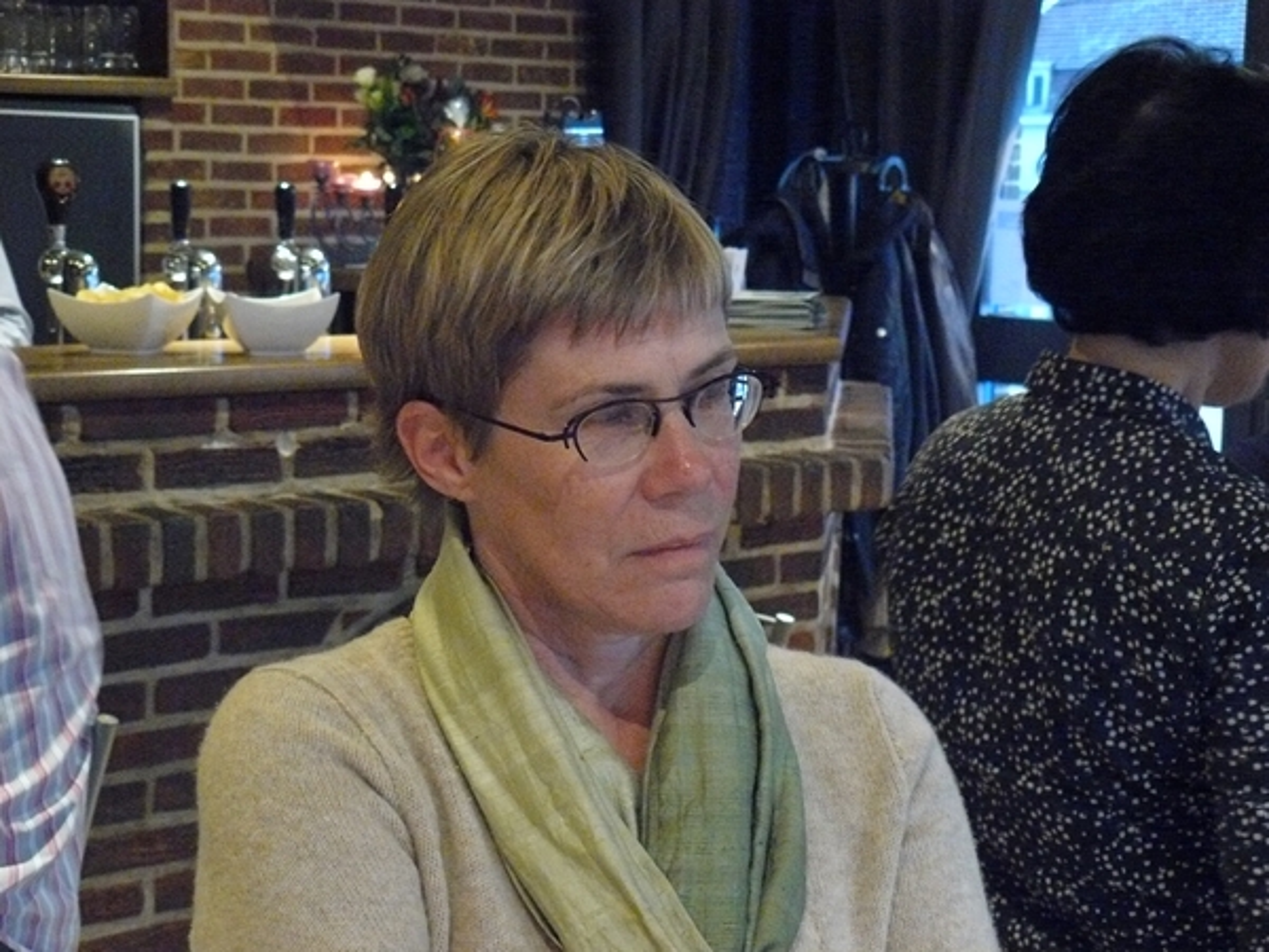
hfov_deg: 29.0
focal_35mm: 67
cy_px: 476
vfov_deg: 21.9
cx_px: 634
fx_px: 2456
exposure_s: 1/8
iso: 800
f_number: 3.2
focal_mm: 11.2
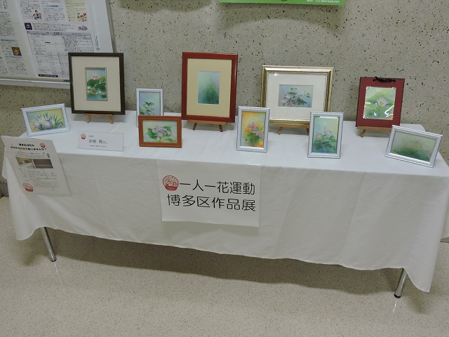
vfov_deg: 46.8
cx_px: 224
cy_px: 168
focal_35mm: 30
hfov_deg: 60.0
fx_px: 389
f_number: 3.5
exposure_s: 1/30
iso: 320
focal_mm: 5.4
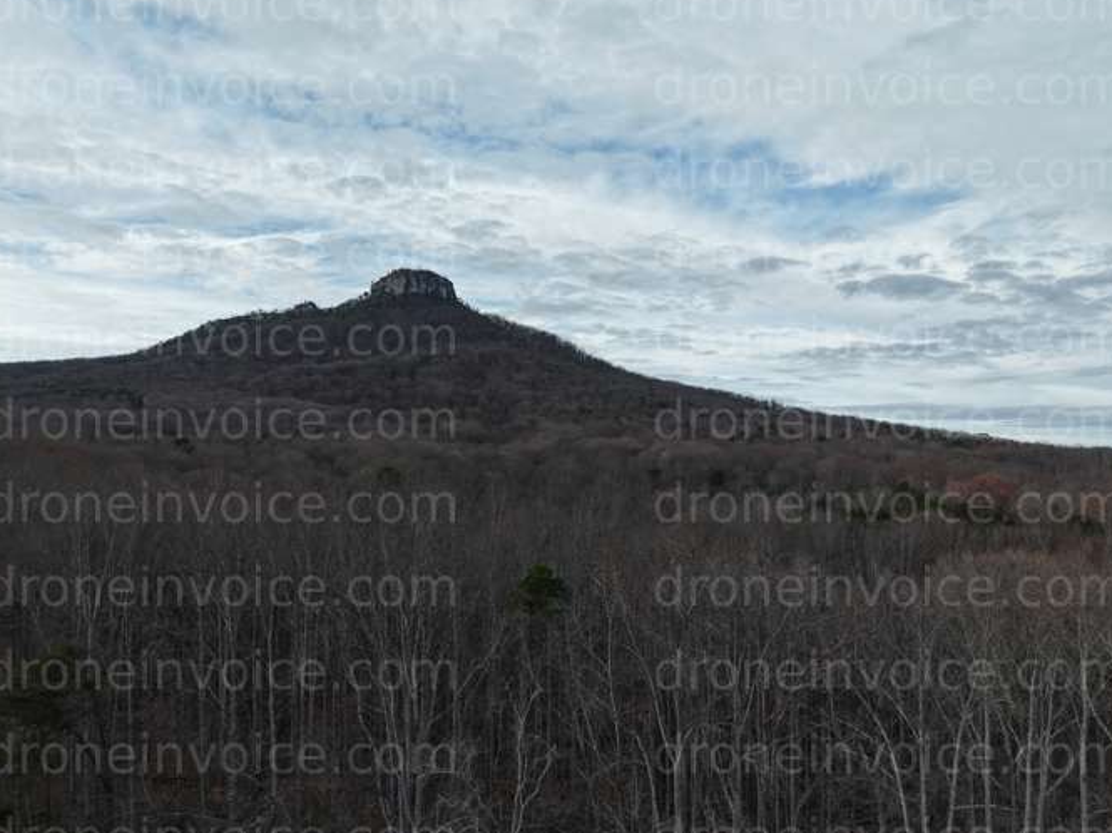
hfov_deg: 67.3
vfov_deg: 53.0
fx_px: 835
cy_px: 427
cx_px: 585
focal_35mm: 26
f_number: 1.8
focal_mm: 8.67
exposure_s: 1/2000
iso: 150
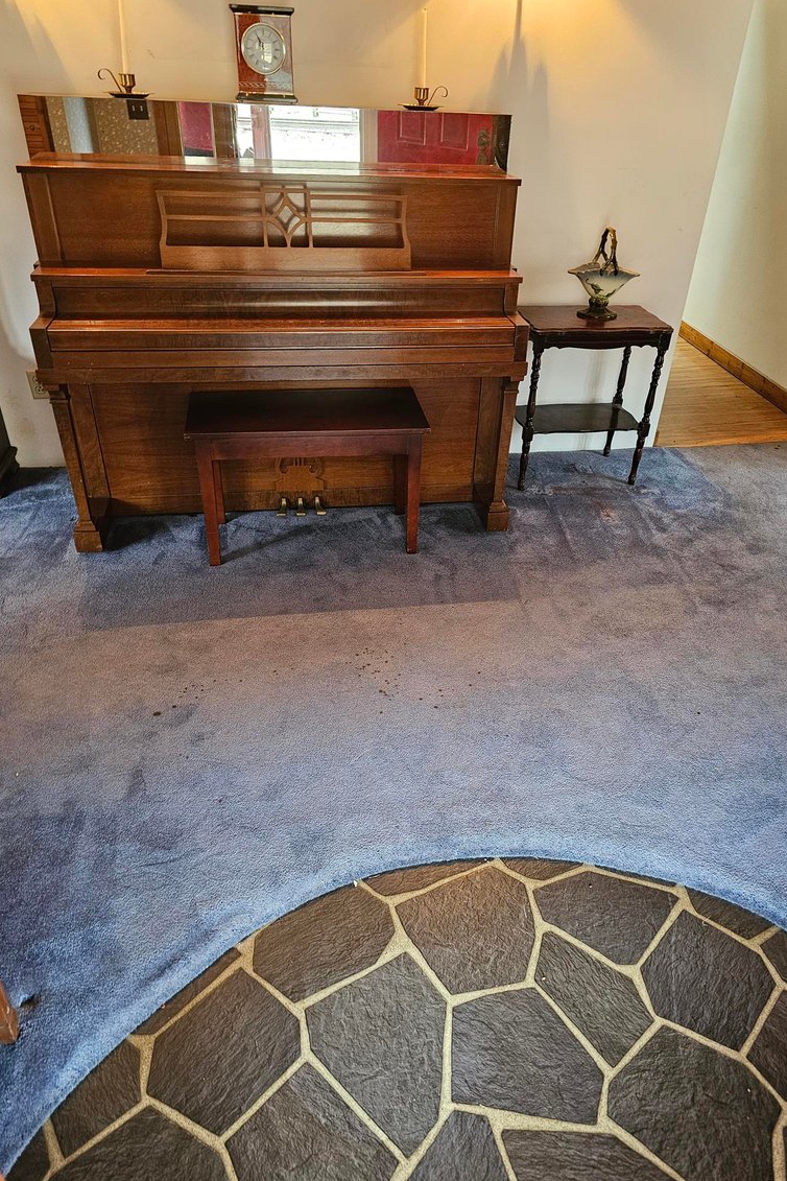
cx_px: 419
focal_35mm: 24
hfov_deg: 53.1
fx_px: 787
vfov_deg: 73.7
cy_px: 589
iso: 500
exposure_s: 1/24
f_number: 1.7
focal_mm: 6.3
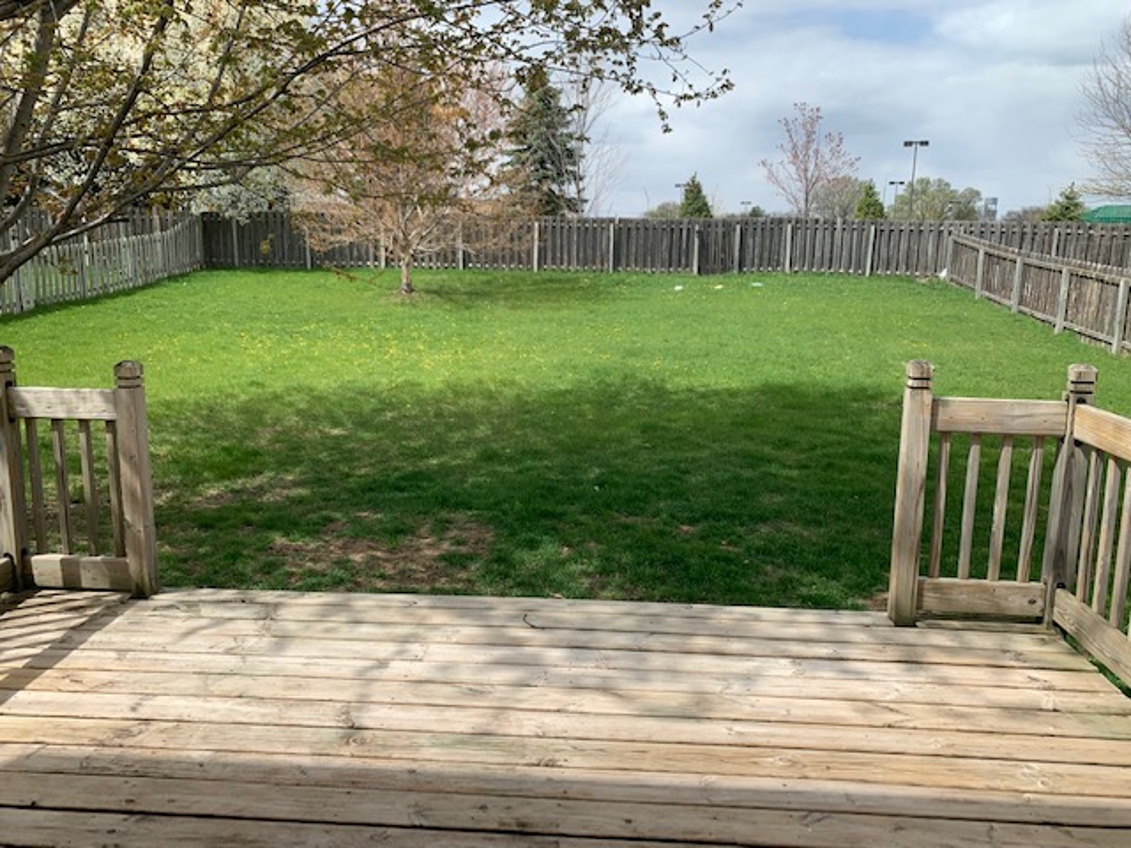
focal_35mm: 26
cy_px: 424
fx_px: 849
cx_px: 566
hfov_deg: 67.3
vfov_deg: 53.1
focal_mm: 4.25
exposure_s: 1/1513
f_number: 1.8
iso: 25
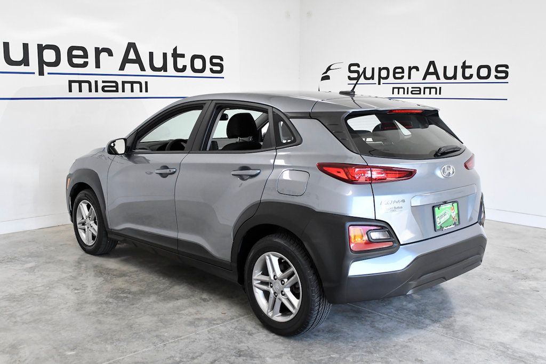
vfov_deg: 36.9
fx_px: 546
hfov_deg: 53.1
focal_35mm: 36
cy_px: 182
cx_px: 273
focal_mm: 24
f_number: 4.5
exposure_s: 1/1600
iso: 2500
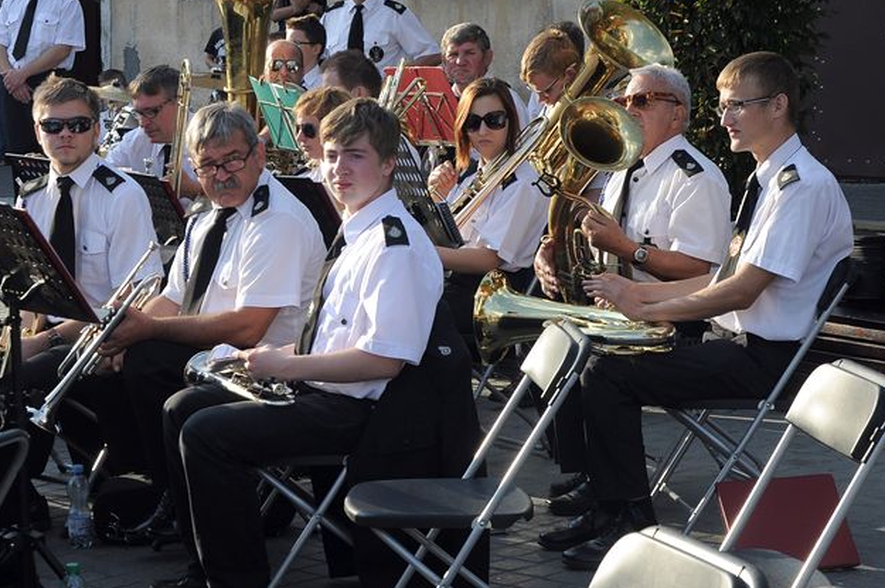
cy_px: 271
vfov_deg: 13.4
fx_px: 2504
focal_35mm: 102
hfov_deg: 20.0
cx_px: 394
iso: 400
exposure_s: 1/400
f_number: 10
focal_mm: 50
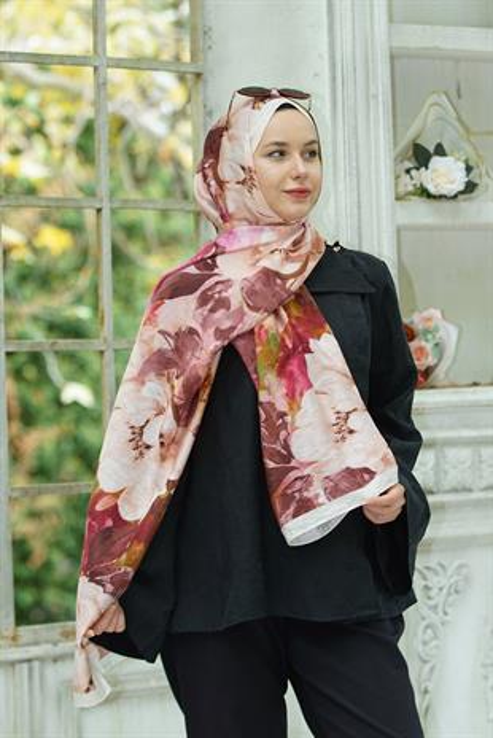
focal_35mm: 90
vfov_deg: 22.6
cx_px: 246
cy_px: 369
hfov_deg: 15.2
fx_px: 1846
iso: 400
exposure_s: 1/100
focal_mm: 90
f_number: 3.5
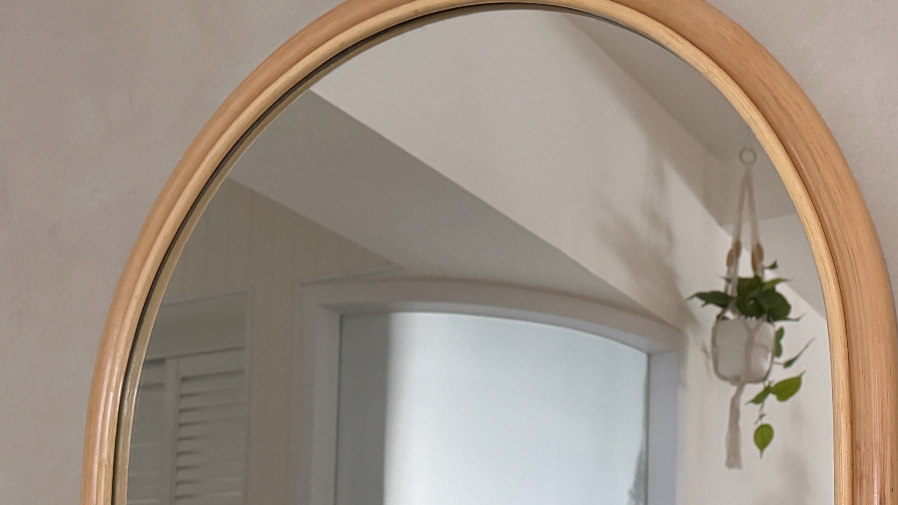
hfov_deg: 37.9
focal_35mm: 54
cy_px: 599
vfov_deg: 20.8
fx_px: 1286
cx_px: 632
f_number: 1.78
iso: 800
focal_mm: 6.76
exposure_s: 1/60
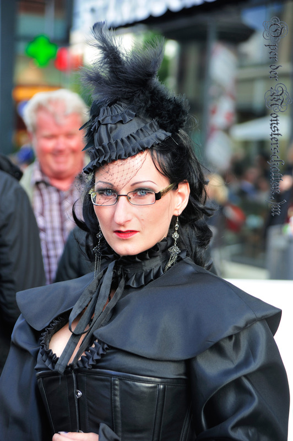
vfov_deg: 23.9
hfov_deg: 16.0
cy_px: 220
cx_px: 146
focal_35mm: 85
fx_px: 1039
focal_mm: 85
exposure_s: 1/100
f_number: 4
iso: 200
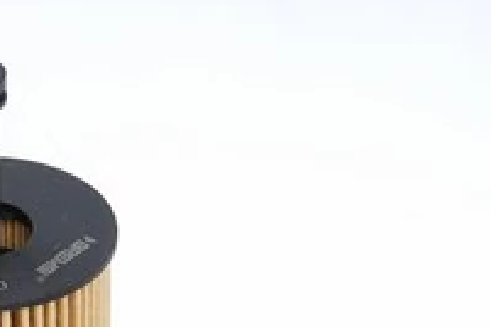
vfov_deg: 7.1
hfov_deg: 10.7
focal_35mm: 191
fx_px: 2605
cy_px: 434
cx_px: 110
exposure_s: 1/250
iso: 50
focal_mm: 64
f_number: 11
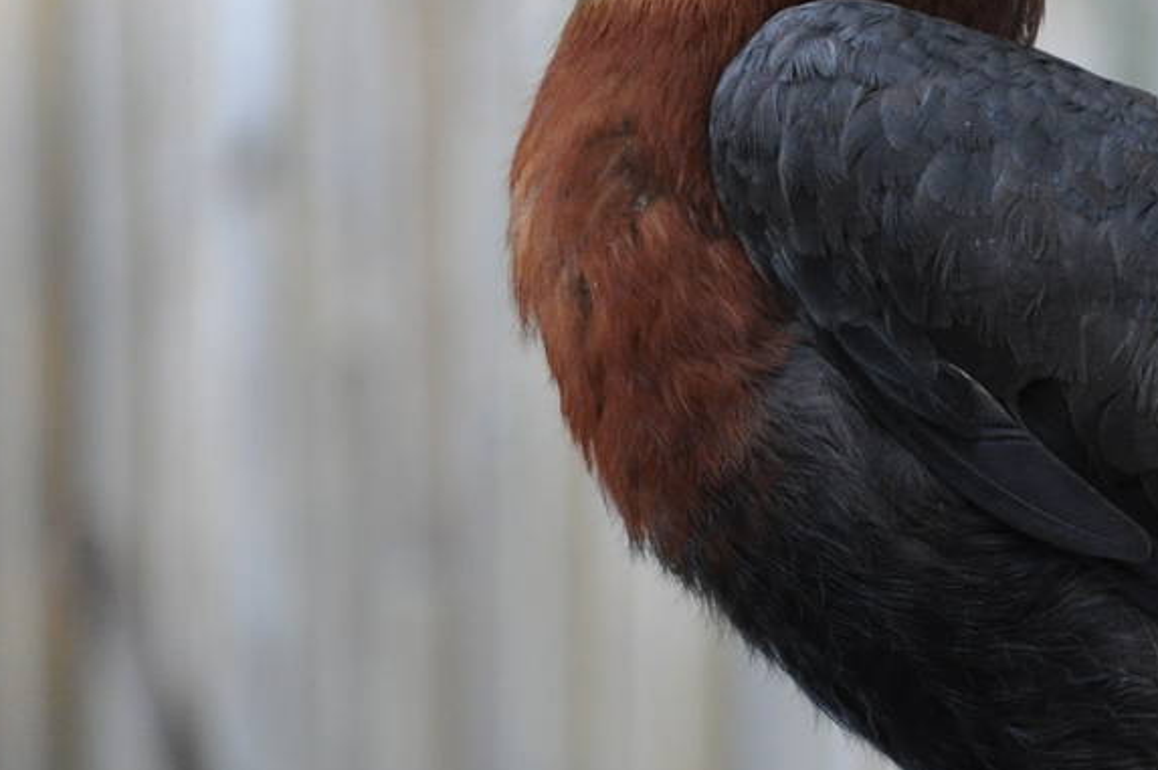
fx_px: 22220
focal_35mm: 691
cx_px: 784
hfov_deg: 3.0
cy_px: 258
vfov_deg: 2.0
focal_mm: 165
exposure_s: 1/160
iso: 800
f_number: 5.6
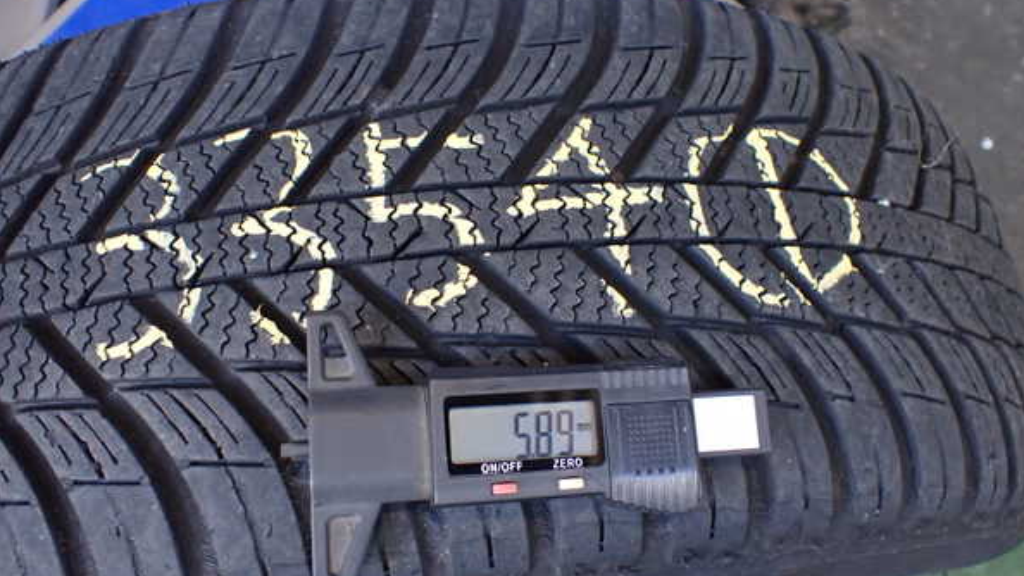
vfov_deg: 35.6
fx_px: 896
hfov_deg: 59.5
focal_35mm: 33
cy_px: 293
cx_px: 514
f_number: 2.3
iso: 400
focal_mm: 5.4
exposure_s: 1/125
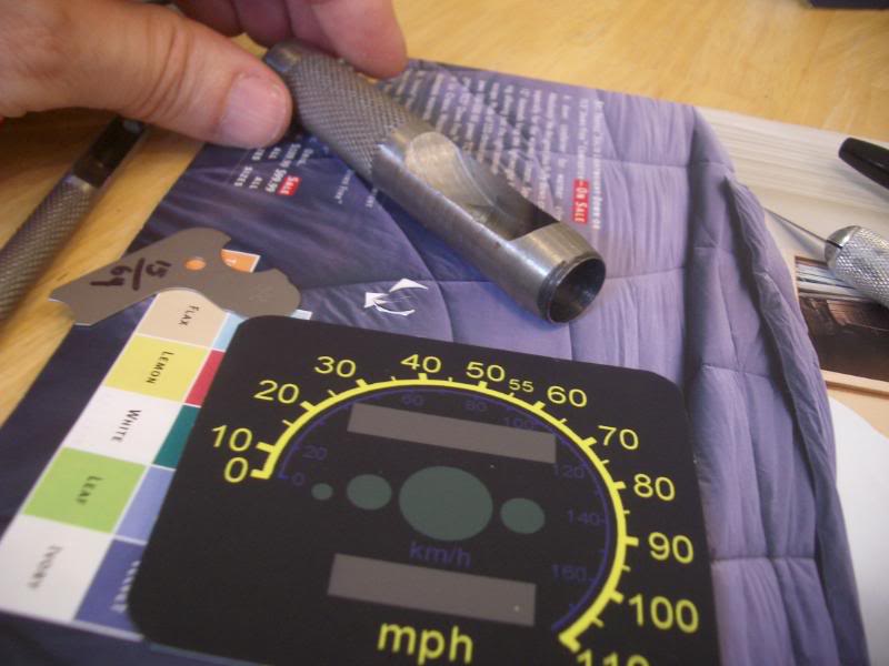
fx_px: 899
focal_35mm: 35
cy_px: 333
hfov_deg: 52.6
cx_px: 444
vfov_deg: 40.7
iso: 100
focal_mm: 5.8
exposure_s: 1/10
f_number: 2.6
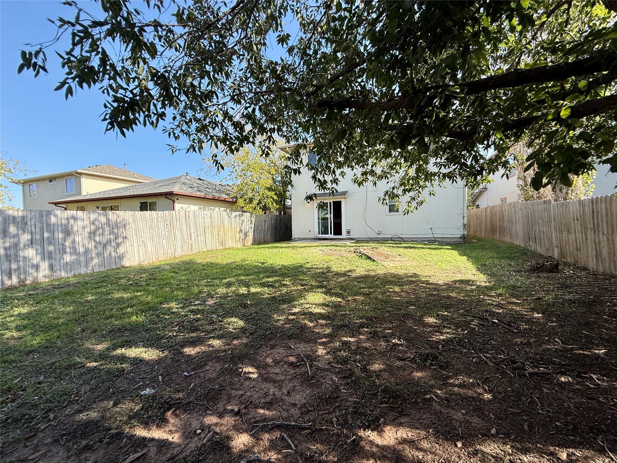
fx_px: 250
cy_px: 232
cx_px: 308
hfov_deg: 102.1
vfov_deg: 85.7
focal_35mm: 14
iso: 50
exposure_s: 1/789
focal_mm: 2.22
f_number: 2.2
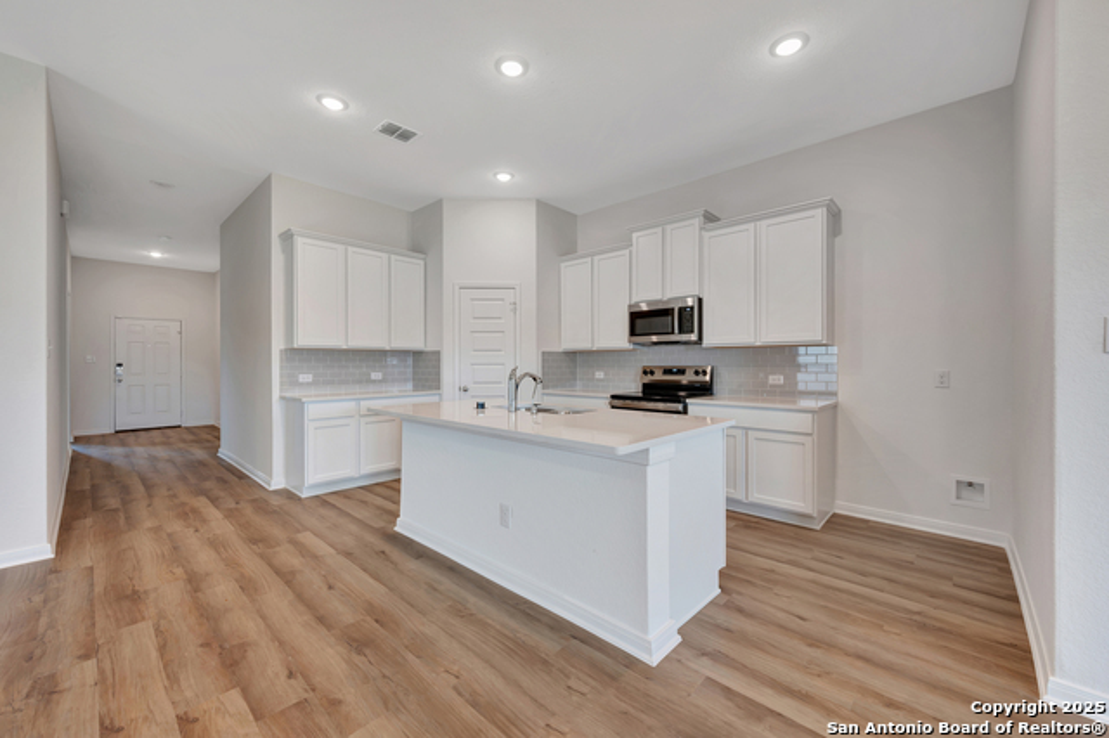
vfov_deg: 81.1
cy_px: 369
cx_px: 554
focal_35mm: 14
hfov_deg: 104.3
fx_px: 431
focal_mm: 14
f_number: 9
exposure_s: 1
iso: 100
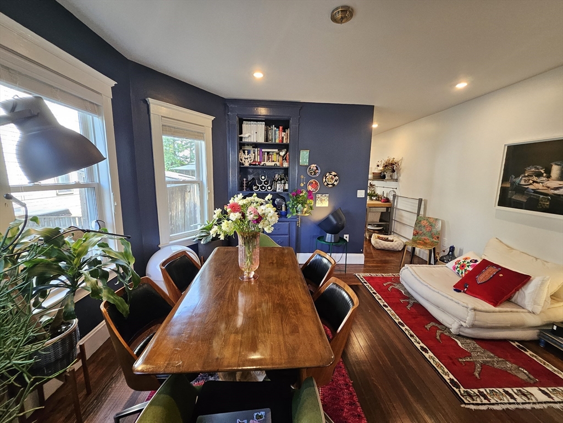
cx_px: 282
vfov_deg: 89.9
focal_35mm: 13
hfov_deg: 106.2
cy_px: 212
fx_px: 211
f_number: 2.2
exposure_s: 1/60
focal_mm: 1.7
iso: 200
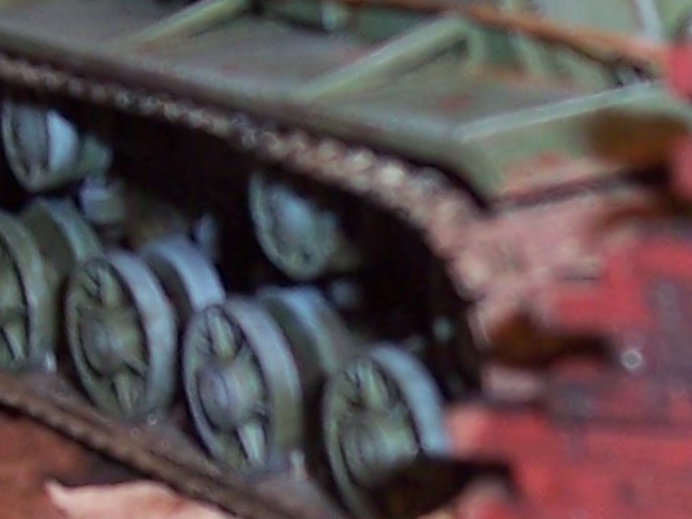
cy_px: 412
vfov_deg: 8.4
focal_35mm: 176
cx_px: 476
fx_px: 3519
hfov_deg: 11.2
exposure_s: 1/125
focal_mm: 5.6
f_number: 2.7
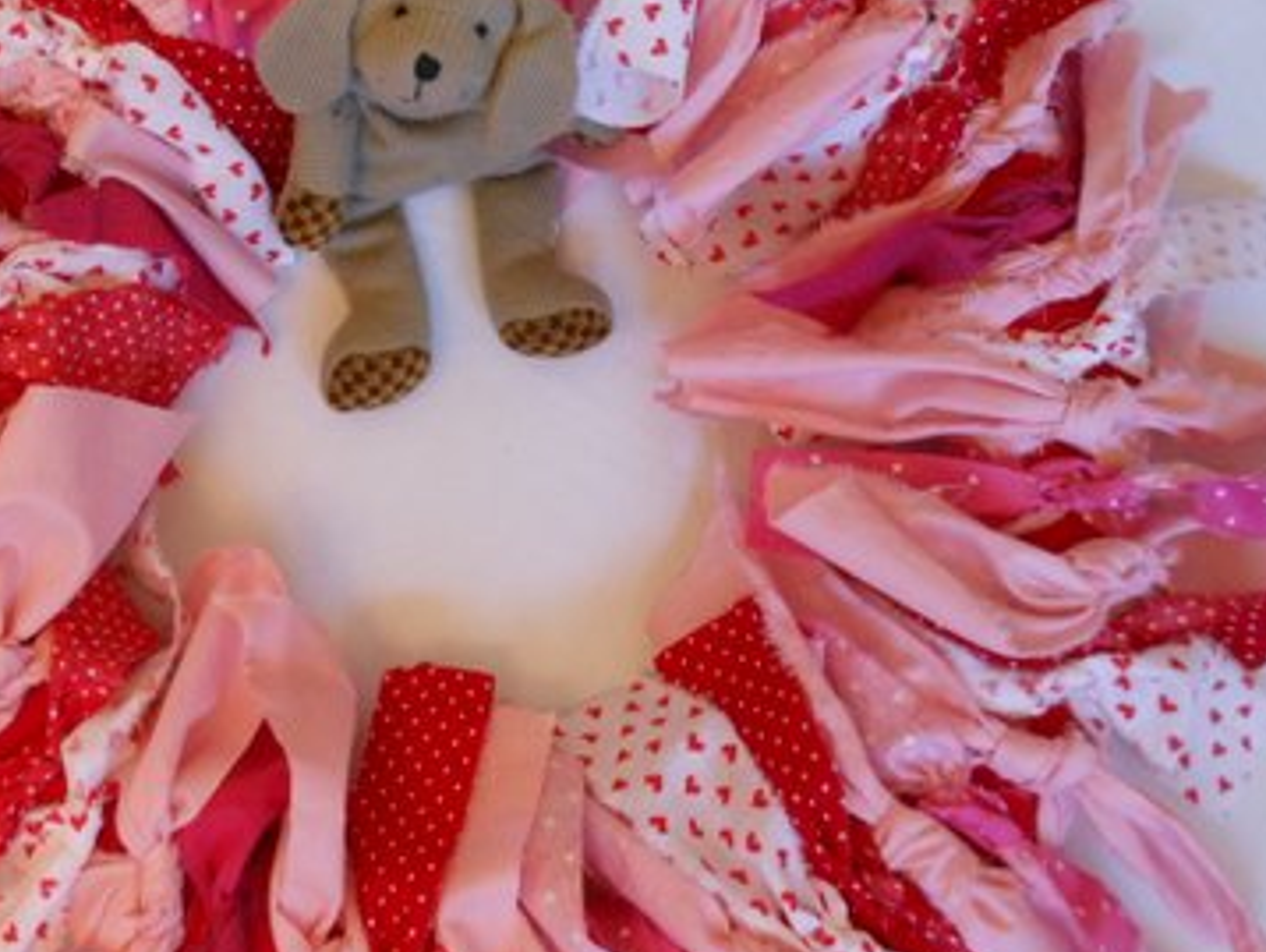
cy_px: 373
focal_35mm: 43
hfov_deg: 43.4
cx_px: 453
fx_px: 1574
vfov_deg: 33.5
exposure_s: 1/25
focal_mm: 5
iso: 400
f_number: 3.7
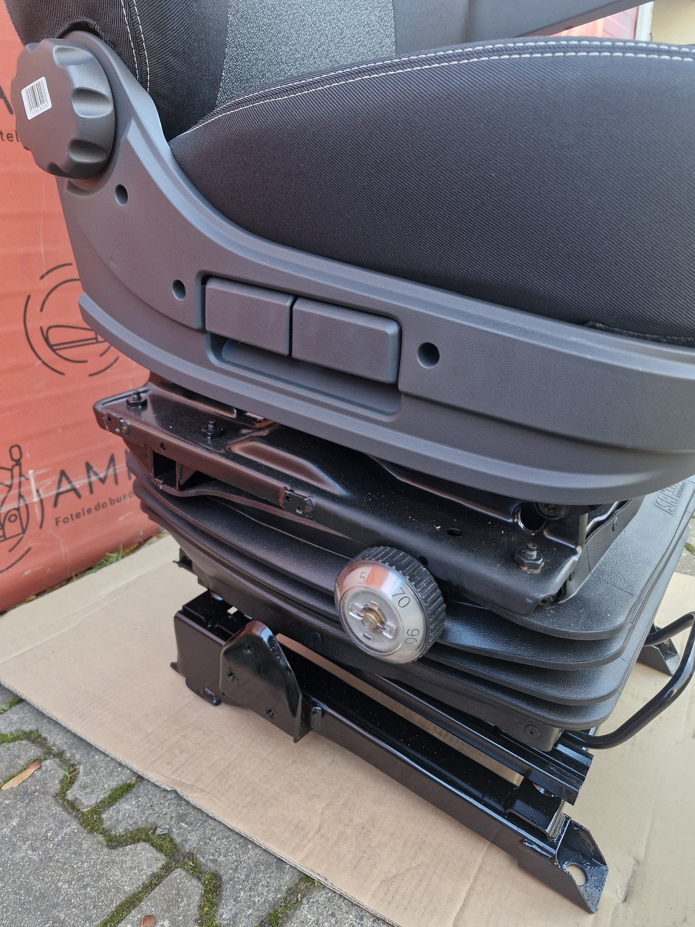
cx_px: 348
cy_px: 464
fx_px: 616
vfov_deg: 73.9
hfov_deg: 58.9
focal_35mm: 23
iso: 160
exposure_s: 1/100
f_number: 1.8
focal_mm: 5.54
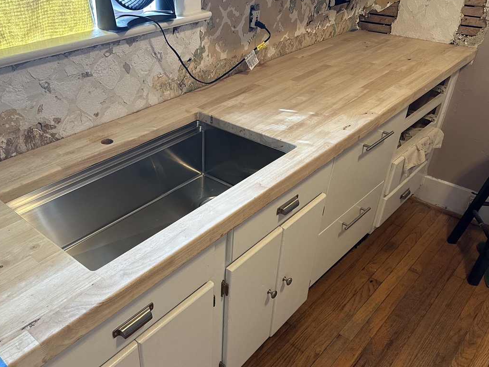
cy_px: 207
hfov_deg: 59.4
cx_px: 193
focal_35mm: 30
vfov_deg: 46.7
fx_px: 424
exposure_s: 1/60
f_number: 1.78
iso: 250
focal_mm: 6.86
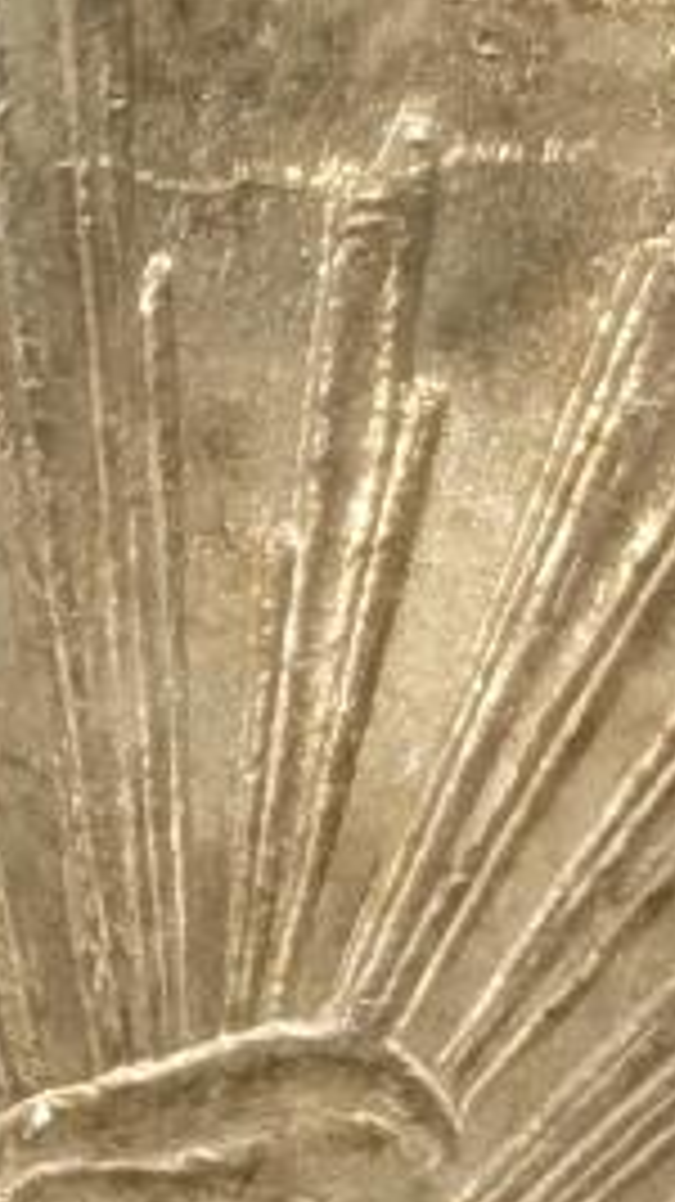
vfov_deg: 5.4
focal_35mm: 397
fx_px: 12644
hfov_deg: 3.1
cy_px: 257
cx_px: 166
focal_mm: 5.56
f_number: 16
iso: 125
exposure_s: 1/100
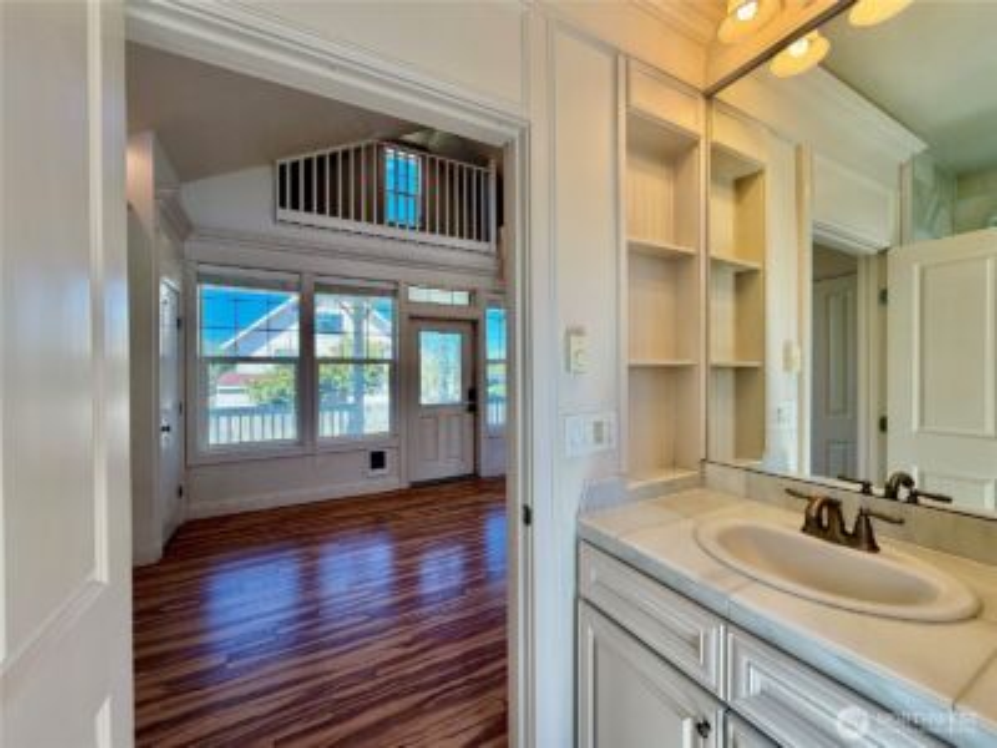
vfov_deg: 85.7
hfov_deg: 102.1
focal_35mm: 14
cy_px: 374
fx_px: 403
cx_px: 498
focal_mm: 2.22
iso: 50
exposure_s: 1/183
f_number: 2.2
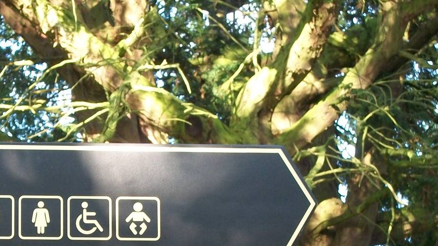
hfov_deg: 14.4
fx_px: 1719
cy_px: 239
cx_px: 90
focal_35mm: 148
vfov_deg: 8.2
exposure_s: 1/25
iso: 160
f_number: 4.6
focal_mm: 13.7
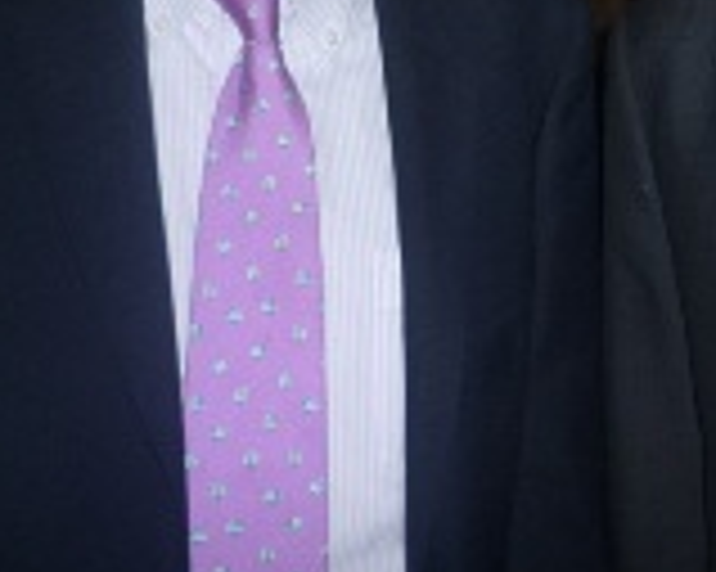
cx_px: 662
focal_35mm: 80
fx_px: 1694
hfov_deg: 23.2
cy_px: -144
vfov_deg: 18.0
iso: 100
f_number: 3.3
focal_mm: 5.2
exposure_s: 1/125
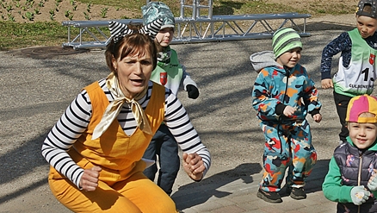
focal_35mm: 86
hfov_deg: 24.3
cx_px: 300
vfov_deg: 14.1
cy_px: 100
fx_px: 860
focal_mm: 30
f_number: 8
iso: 200
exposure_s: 1/750
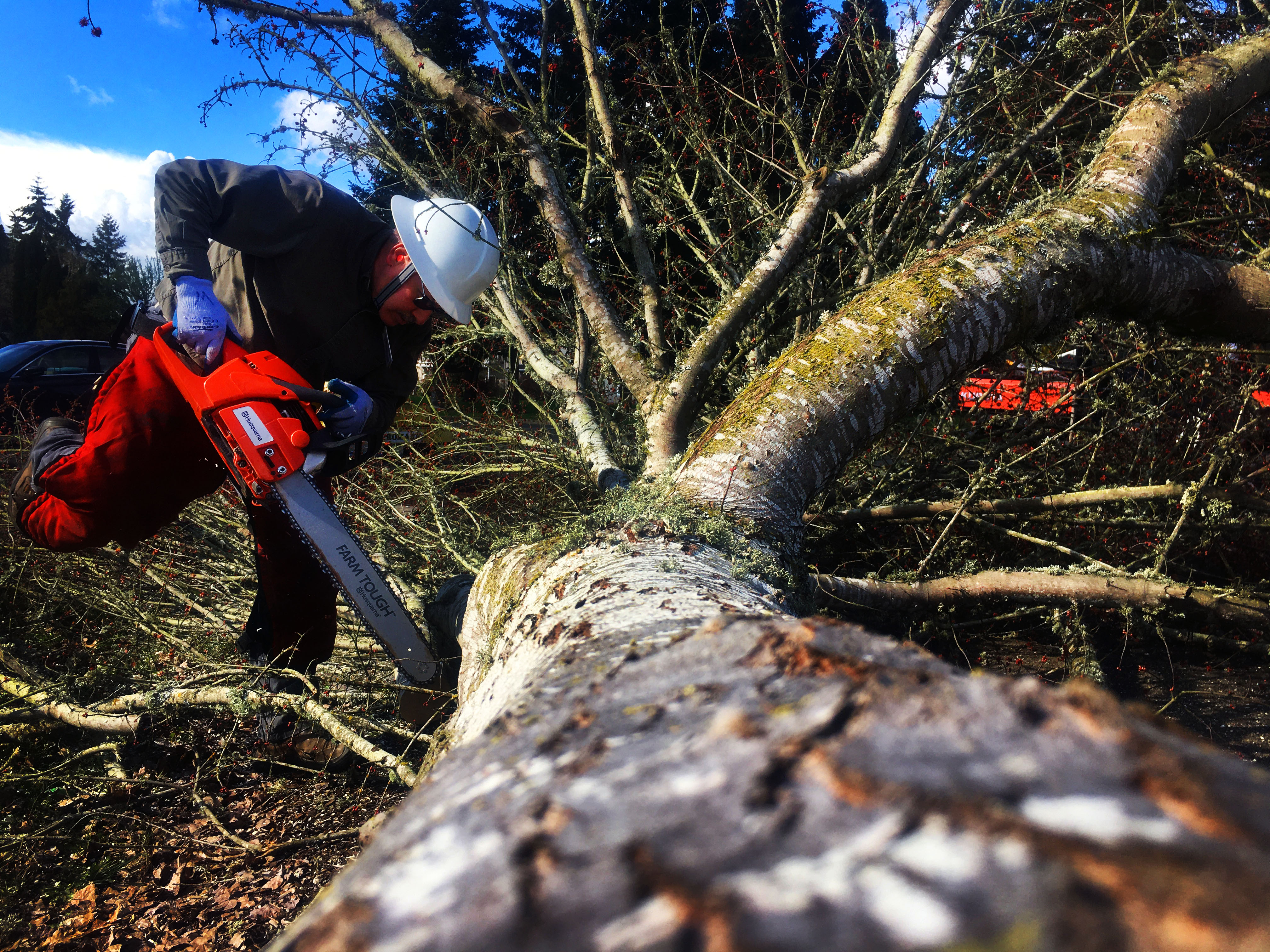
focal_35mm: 29
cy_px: 476
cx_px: 635
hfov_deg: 61.7
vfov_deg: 48.2
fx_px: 1064
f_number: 2.2
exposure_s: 1/905
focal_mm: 4.15
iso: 25
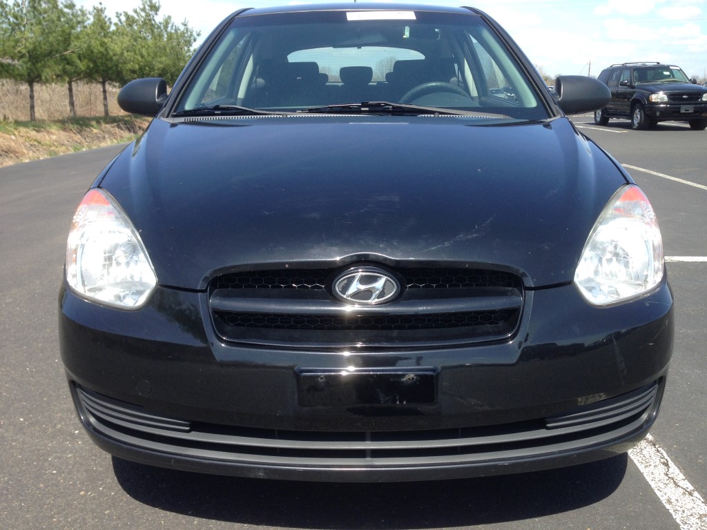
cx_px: 354
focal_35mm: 33
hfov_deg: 55.4
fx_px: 674
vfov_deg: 42.9
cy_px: 265
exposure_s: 1/602
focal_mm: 4.12
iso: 50
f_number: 2.4
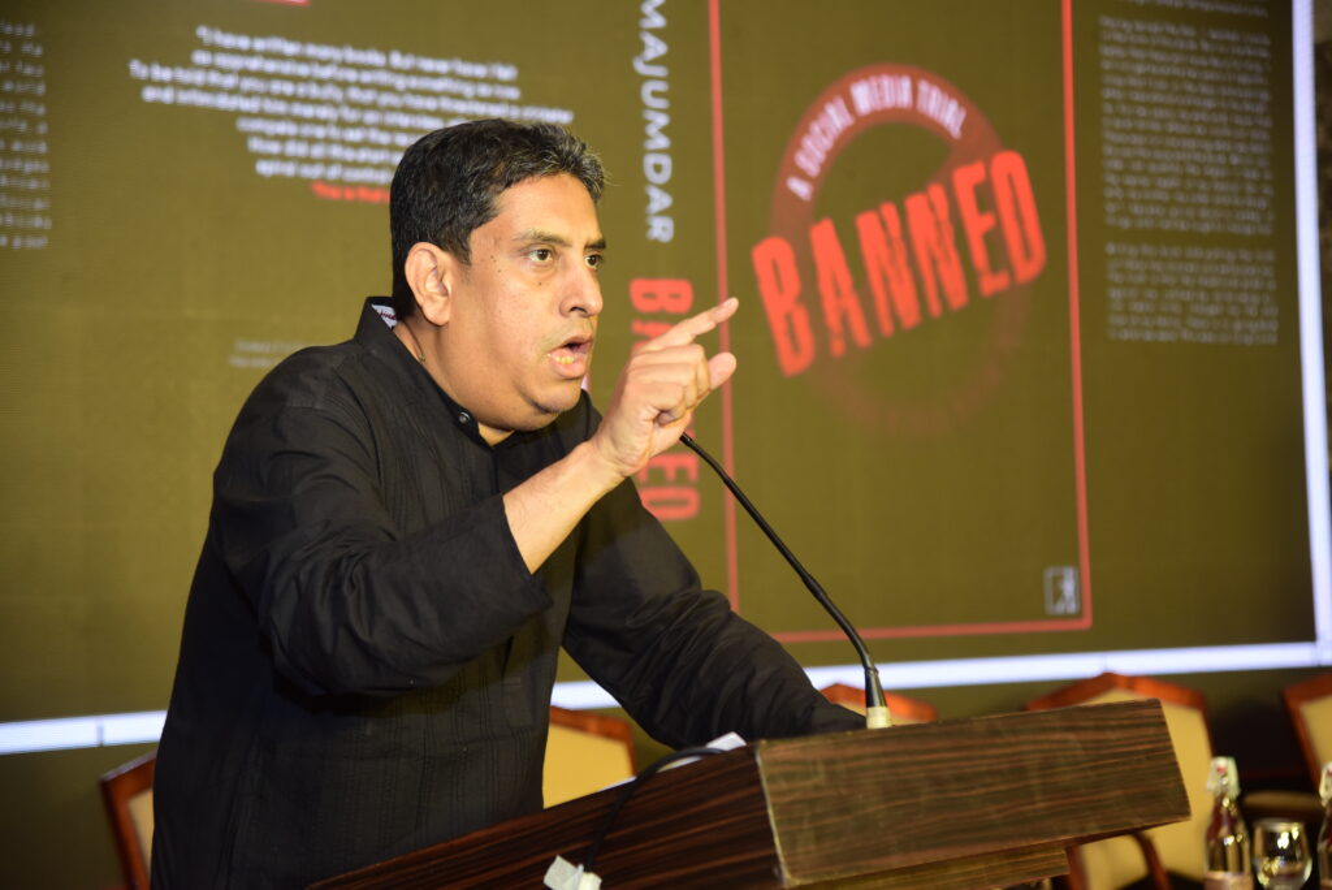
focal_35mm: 70
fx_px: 2591
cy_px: 445
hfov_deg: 28.8
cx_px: 666
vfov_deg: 19.5
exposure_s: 1/160
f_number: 4
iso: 800
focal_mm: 70
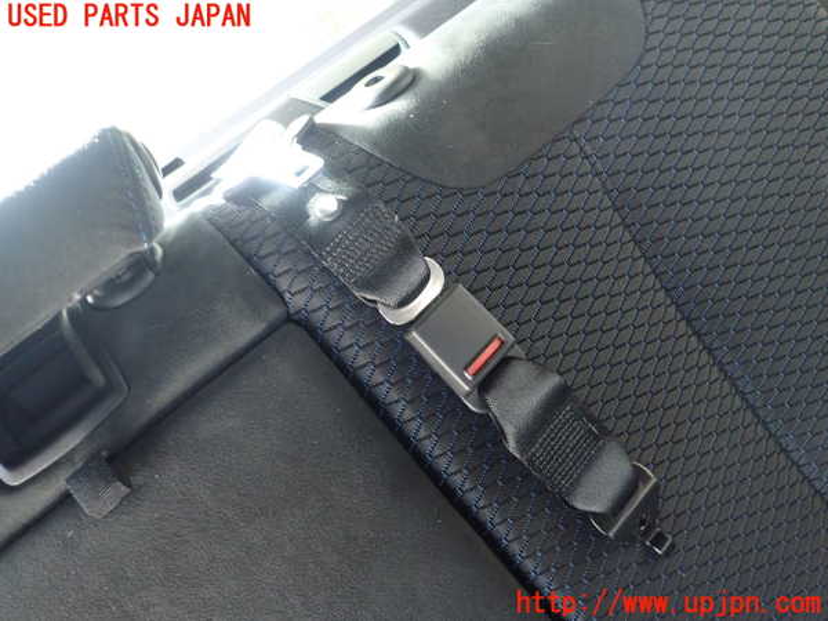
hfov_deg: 69.4
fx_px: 598
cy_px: 310
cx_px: 414
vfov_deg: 54.9
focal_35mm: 25
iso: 800
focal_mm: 4.5
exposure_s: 1/30
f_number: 2
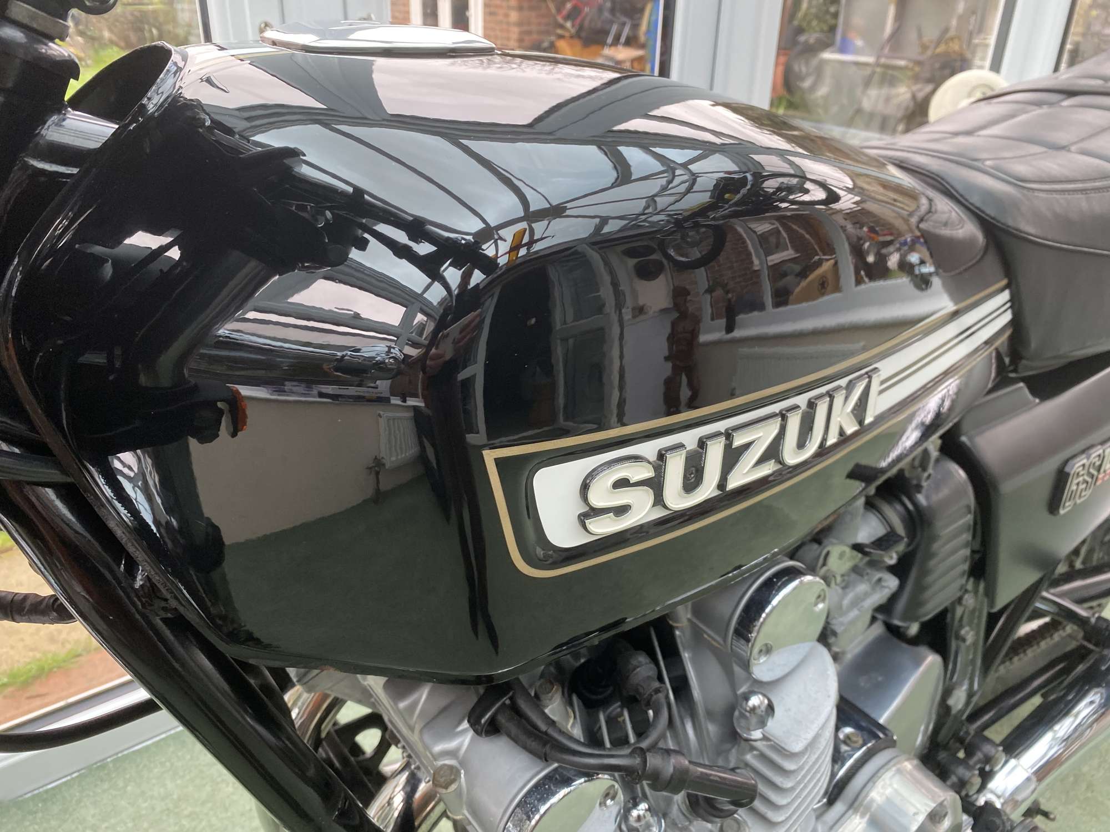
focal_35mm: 26
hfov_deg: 67.3
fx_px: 834
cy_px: 416
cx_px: 555
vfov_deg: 53.1
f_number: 1.8
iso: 125
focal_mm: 4.25
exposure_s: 1/60
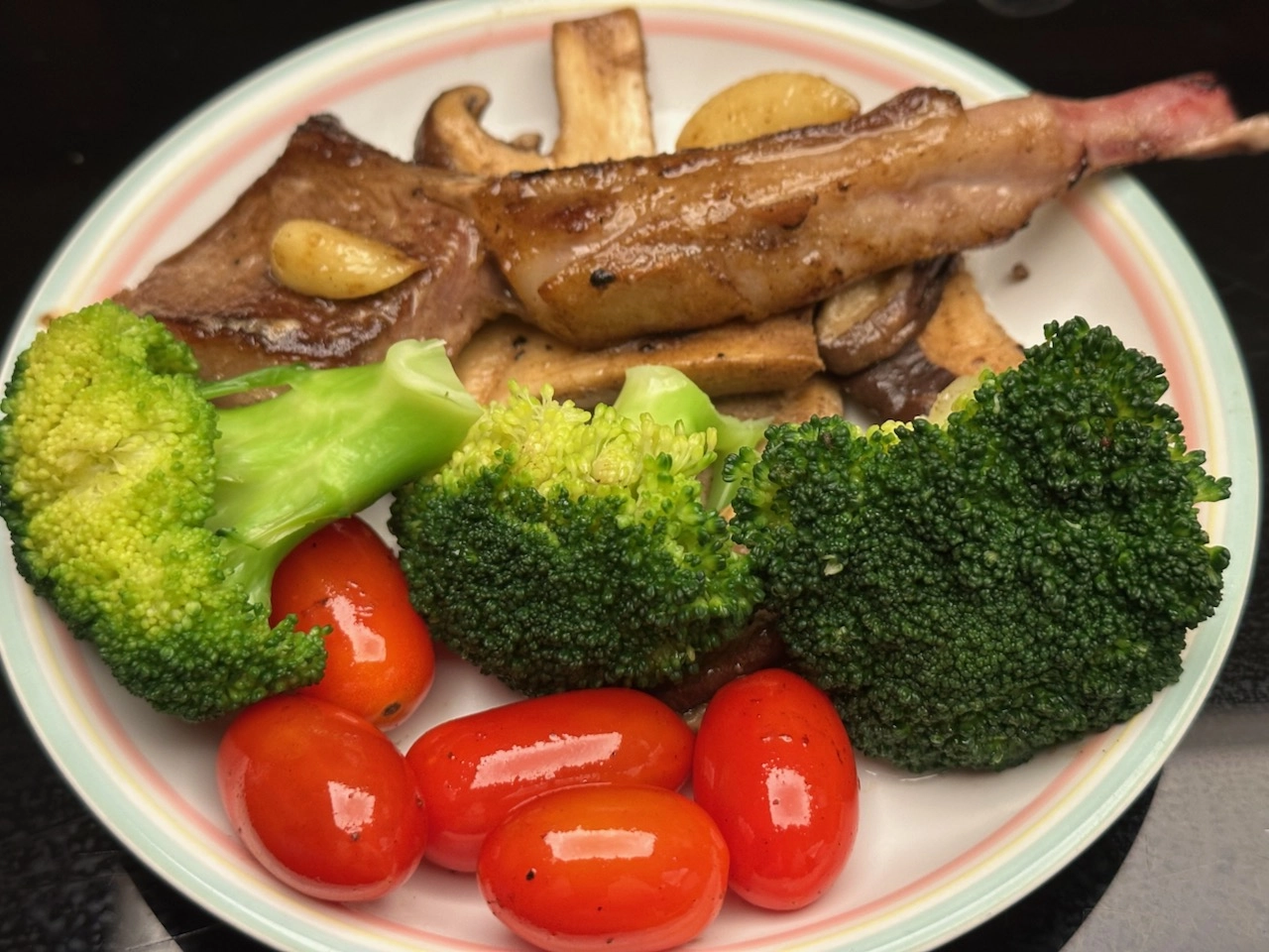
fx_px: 1760
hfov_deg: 39.7
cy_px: 476
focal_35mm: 48
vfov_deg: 30.3
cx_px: 634
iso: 250
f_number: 1.8
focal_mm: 6.9
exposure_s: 1/51
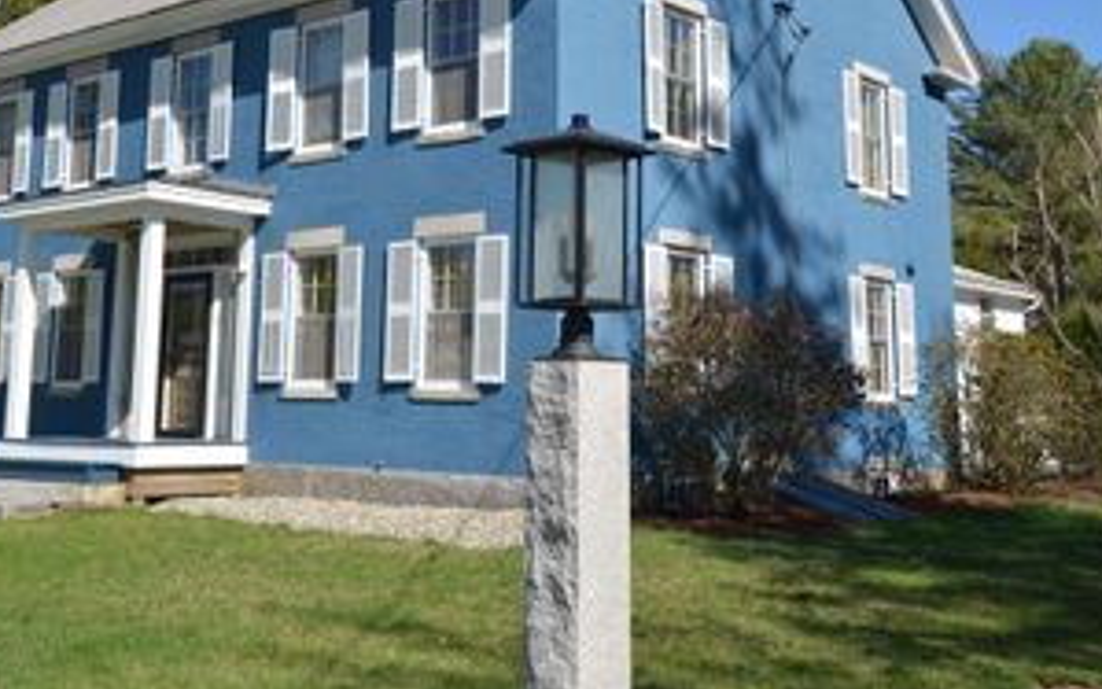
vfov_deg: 24.9
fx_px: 1532
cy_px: 127
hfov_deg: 39.4
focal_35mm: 51
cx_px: 457
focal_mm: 20
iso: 100
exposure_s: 1/320
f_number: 8
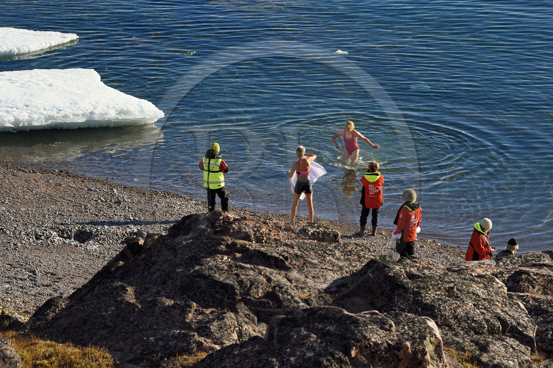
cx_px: 276
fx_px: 3071
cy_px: 184
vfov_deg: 6.9
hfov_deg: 10.3
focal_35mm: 200
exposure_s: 1/200
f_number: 10
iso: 200
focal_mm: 200
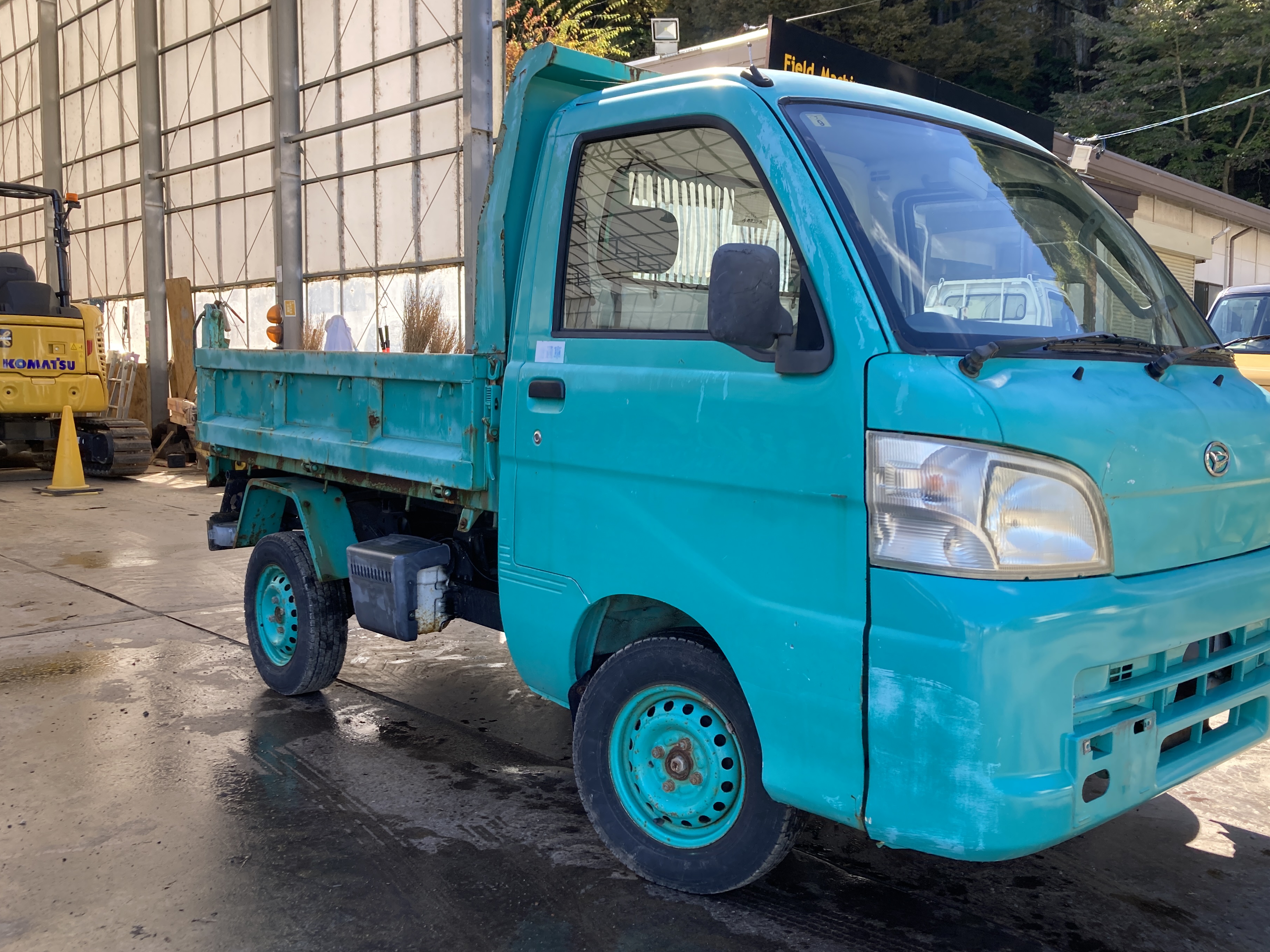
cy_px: 489
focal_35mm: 31
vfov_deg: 45.4
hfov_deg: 58.3
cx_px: 693
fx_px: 1137
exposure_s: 1/311
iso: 20
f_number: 1.8
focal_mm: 3.99
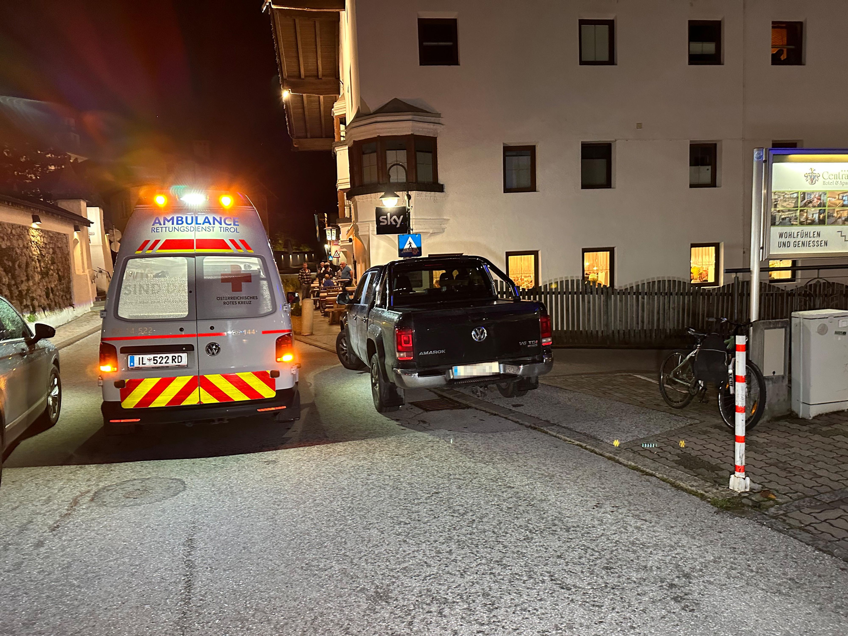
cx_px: 424
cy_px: 318
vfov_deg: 56.8
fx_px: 588
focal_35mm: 24
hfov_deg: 71.6
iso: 640
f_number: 1.78
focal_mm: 6.86
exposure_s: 1/33
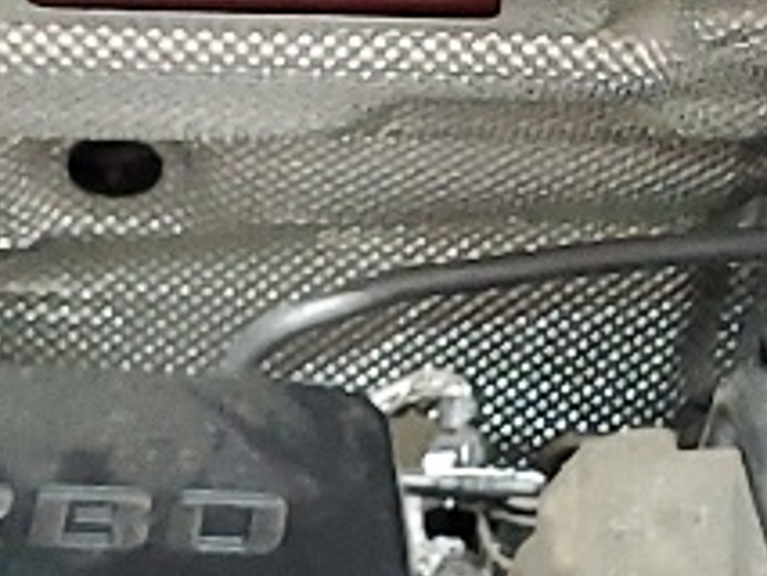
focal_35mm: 195
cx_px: 436
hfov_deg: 10.1
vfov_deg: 7.6
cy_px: 36
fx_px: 4323
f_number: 1.5
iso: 253
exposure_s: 1/60.2
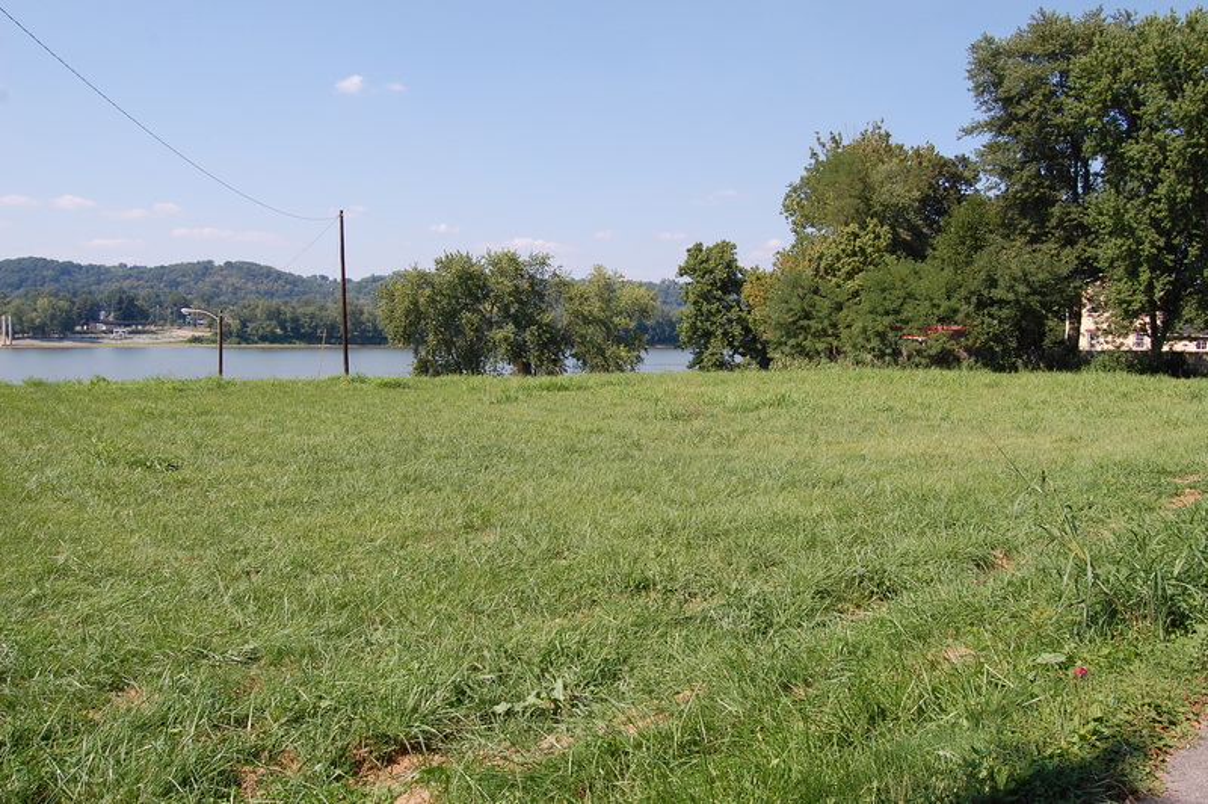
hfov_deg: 67.4
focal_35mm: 27
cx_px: 604
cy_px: 402
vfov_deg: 47.9
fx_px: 905
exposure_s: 1/250
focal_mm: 18
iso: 280
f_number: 10
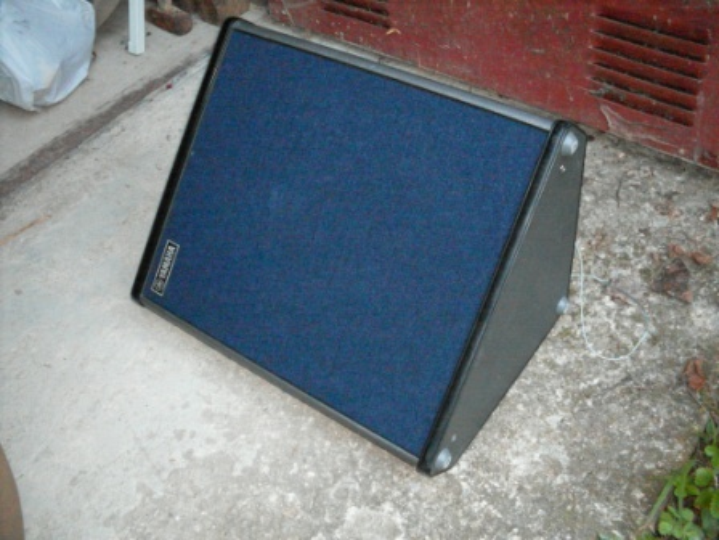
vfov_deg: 37.7
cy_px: 270
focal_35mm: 38
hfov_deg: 49.0
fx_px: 789
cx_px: 360
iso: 800
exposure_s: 1/10
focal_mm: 6.3
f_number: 2.8
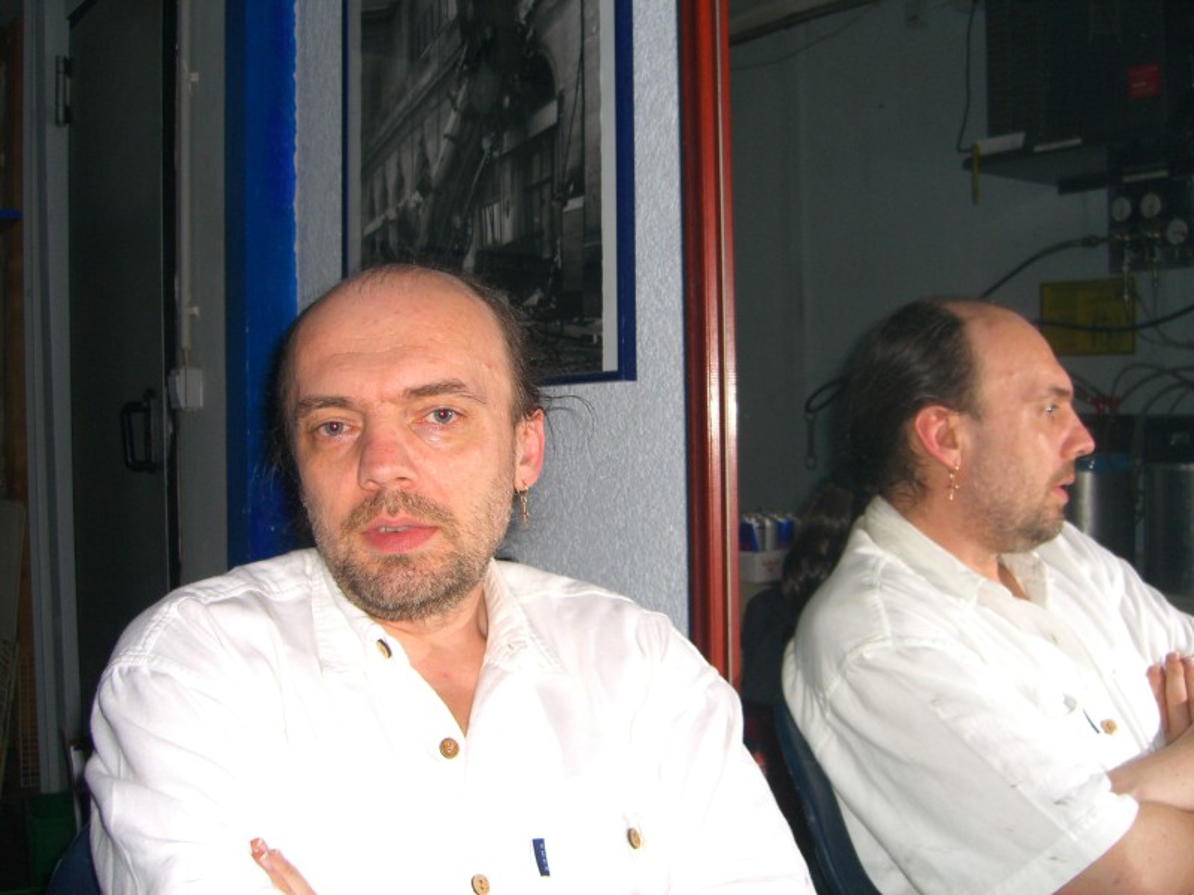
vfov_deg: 37.7
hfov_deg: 49.0
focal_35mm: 38
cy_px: 448
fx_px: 1311
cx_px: 597
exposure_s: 1/60
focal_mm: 7.9
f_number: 2.8
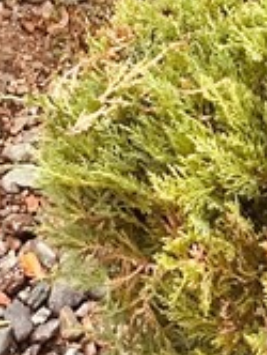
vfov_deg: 9.8
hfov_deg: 10.0
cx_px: 156
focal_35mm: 148
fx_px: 1518
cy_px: -736
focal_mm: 6.86
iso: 80
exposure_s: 1/271
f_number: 1.78
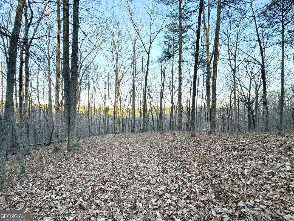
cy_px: 110
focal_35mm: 14
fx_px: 119
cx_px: 147
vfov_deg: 85.7
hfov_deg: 102.1
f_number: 2.2
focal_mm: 2.22
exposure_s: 1/99
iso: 64
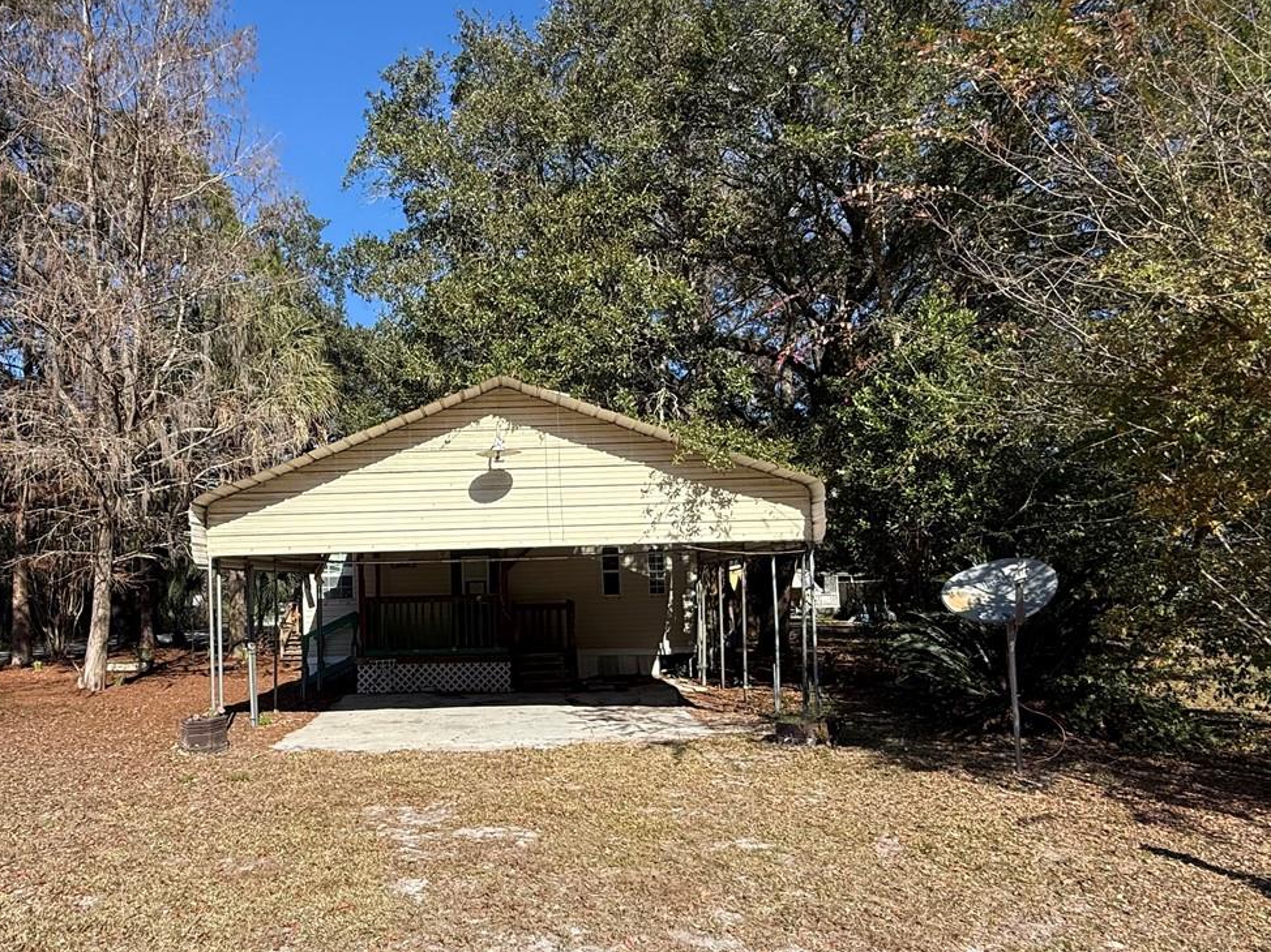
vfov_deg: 58.6
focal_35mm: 23
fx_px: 844
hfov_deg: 73.1
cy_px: 541
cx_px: 502
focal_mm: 2.22
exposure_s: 1/1745
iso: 50
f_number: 2.2
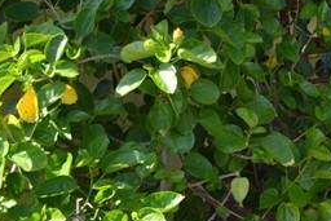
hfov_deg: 13.6
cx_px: 521
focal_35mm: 140
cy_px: -151
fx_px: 1288
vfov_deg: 9.4
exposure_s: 1/125
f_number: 5.6
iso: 110
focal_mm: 22
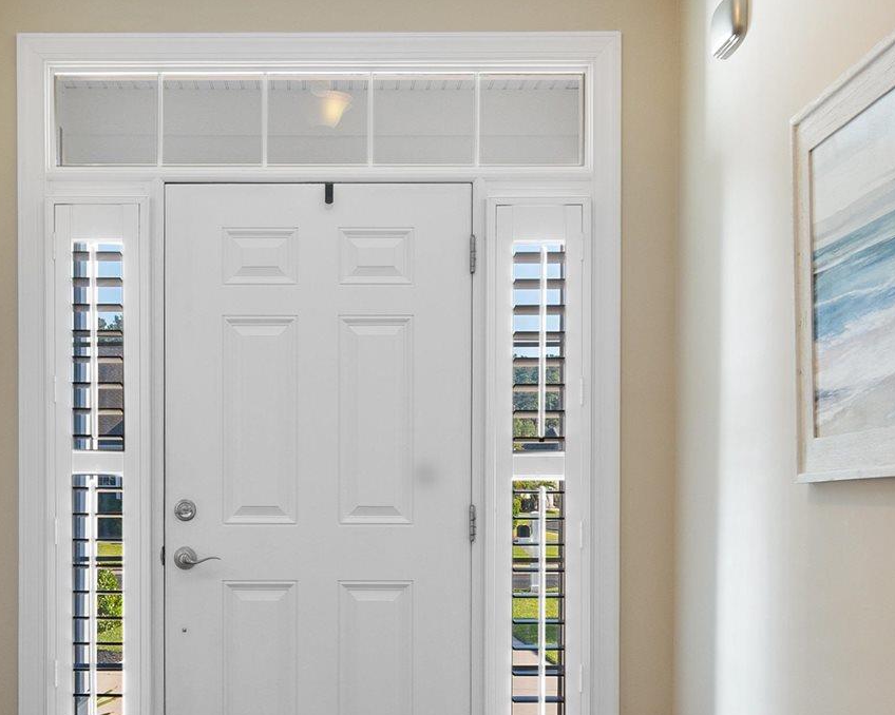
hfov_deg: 36.3
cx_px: 292
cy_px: 451
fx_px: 1351
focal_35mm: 51
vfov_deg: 29.5
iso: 100
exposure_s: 1/6
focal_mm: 10
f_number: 4.5
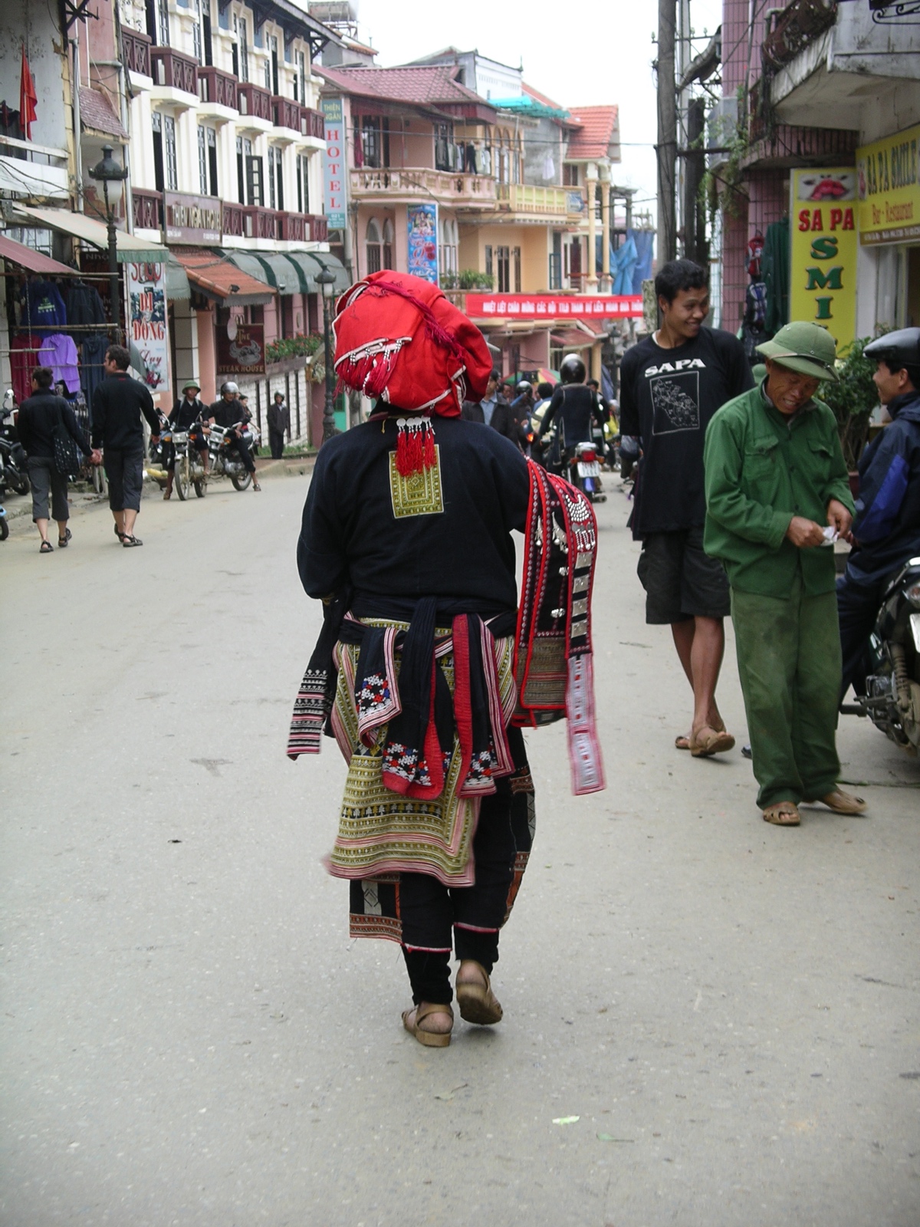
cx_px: 460
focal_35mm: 72
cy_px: 614
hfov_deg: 20.4
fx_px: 2551
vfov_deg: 27.0
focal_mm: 14.9
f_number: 3.5
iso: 64
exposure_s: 1/60
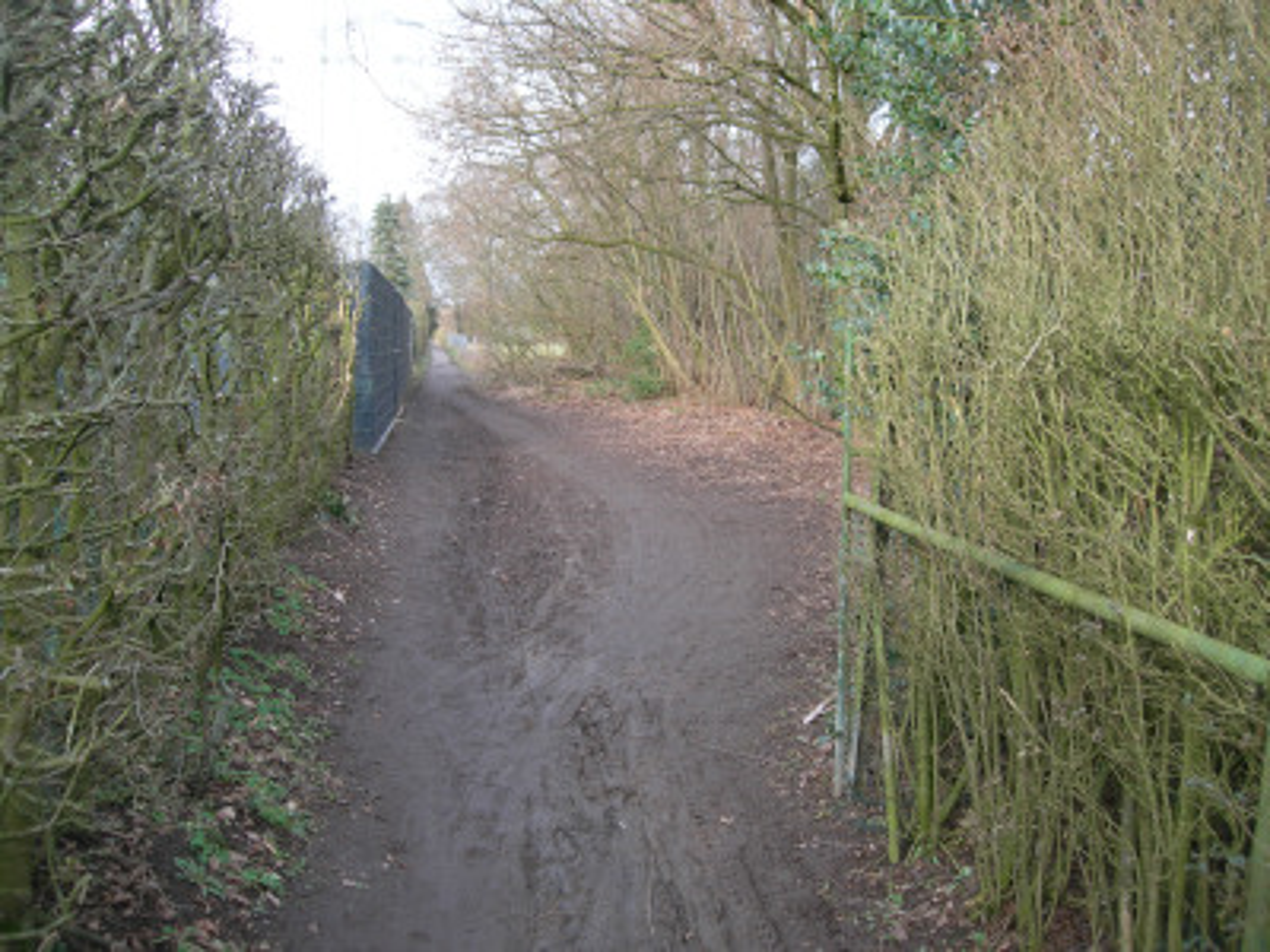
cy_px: 476
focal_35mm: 38
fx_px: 1394
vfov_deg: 37.7
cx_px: 635
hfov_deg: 49.0
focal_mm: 7.8
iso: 50
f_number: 2.8
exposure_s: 1/79.8
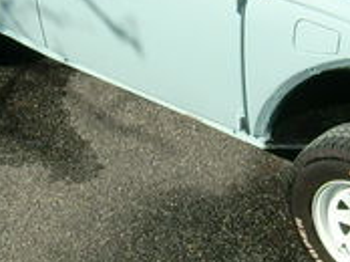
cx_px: 209
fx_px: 1303
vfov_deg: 11.5
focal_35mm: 129
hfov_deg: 15.3
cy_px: 101
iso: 50
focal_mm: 5.95
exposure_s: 1/420
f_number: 5.8
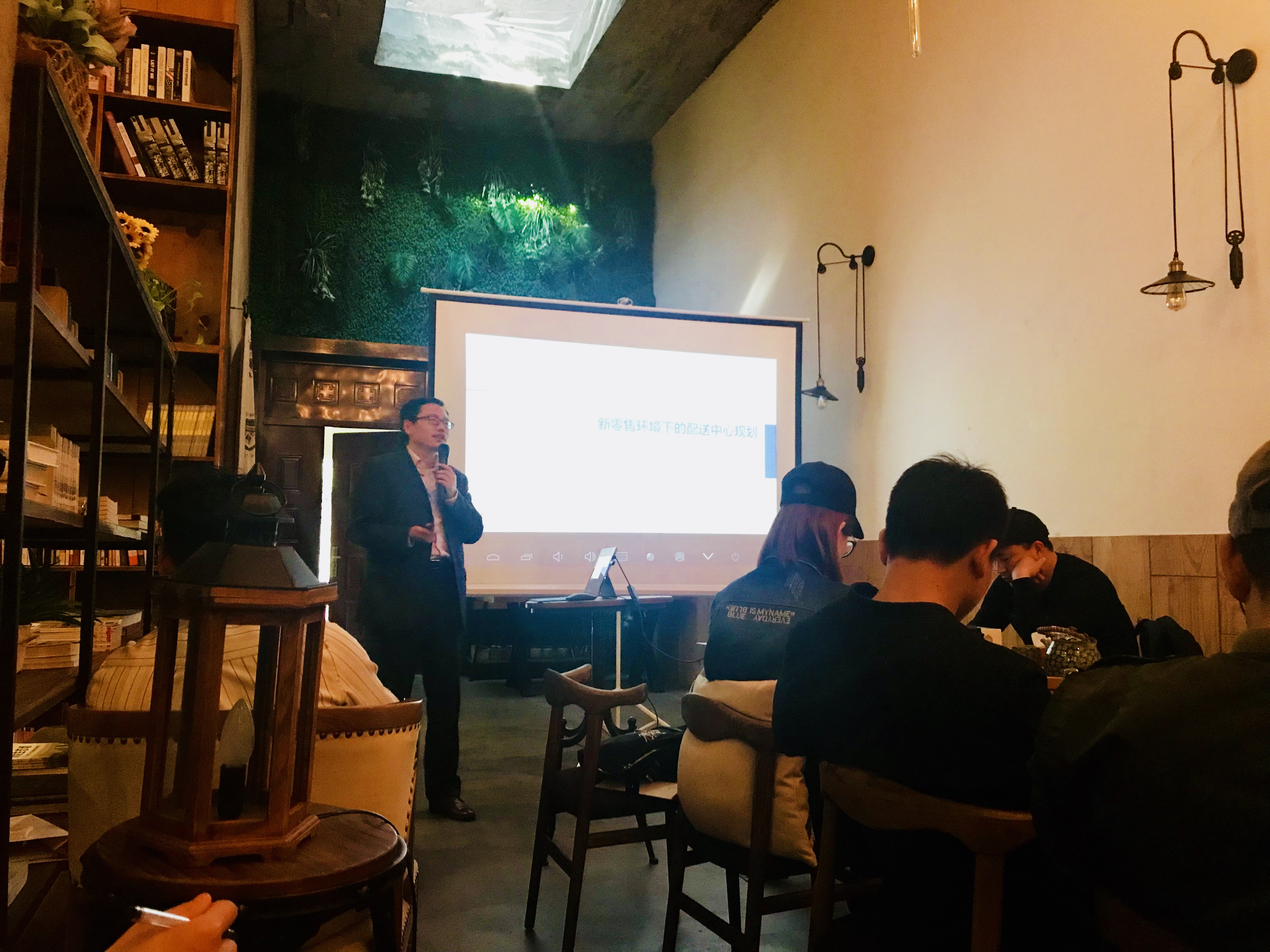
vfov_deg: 49.7
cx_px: 635
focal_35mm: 28
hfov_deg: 63.4
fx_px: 1027
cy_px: 476
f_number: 1.8
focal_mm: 3.99
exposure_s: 1/6
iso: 100
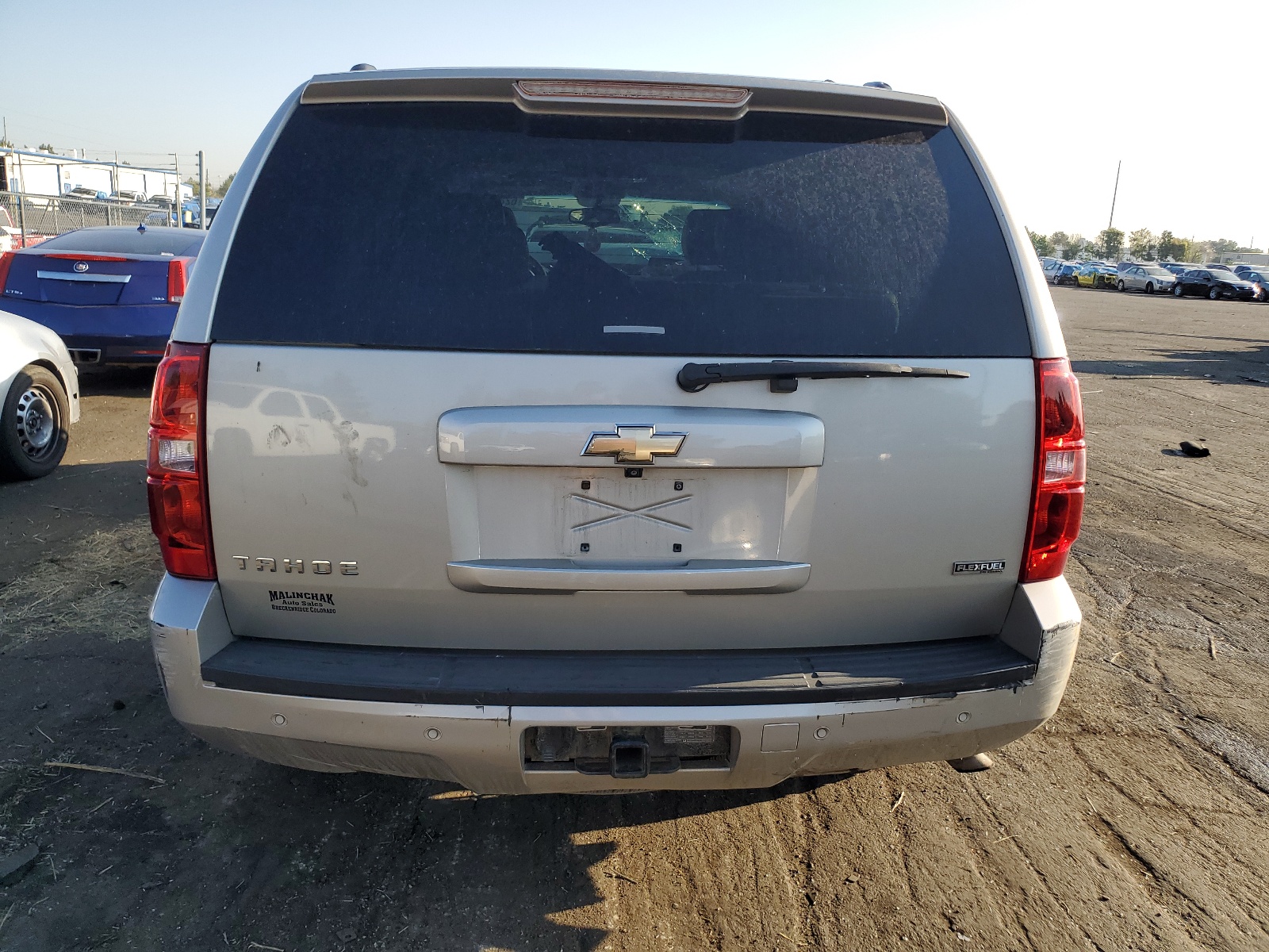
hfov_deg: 67.3
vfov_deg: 53.1
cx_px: 634
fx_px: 953
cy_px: 476
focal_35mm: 26
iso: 50
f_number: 1.5
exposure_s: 1/1250
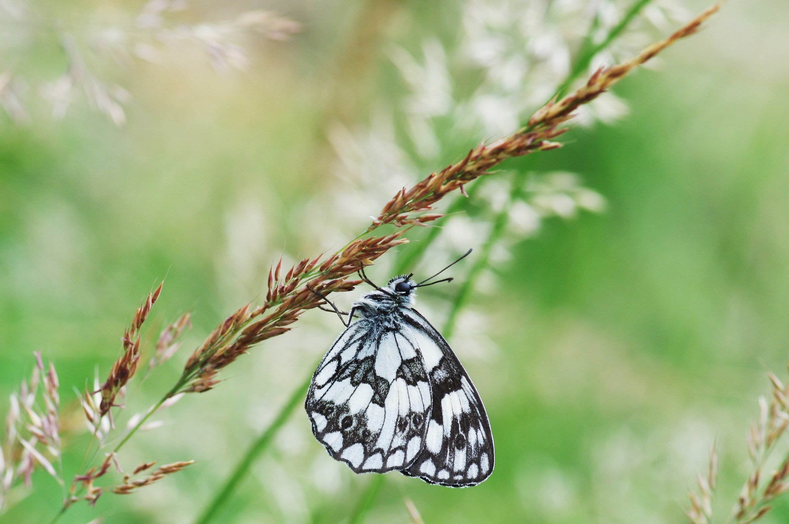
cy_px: 262
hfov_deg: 13.7
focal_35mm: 150
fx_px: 3284
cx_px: 394
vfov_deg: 9.1
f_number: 8
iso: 100
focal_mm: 100
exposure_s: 1/15
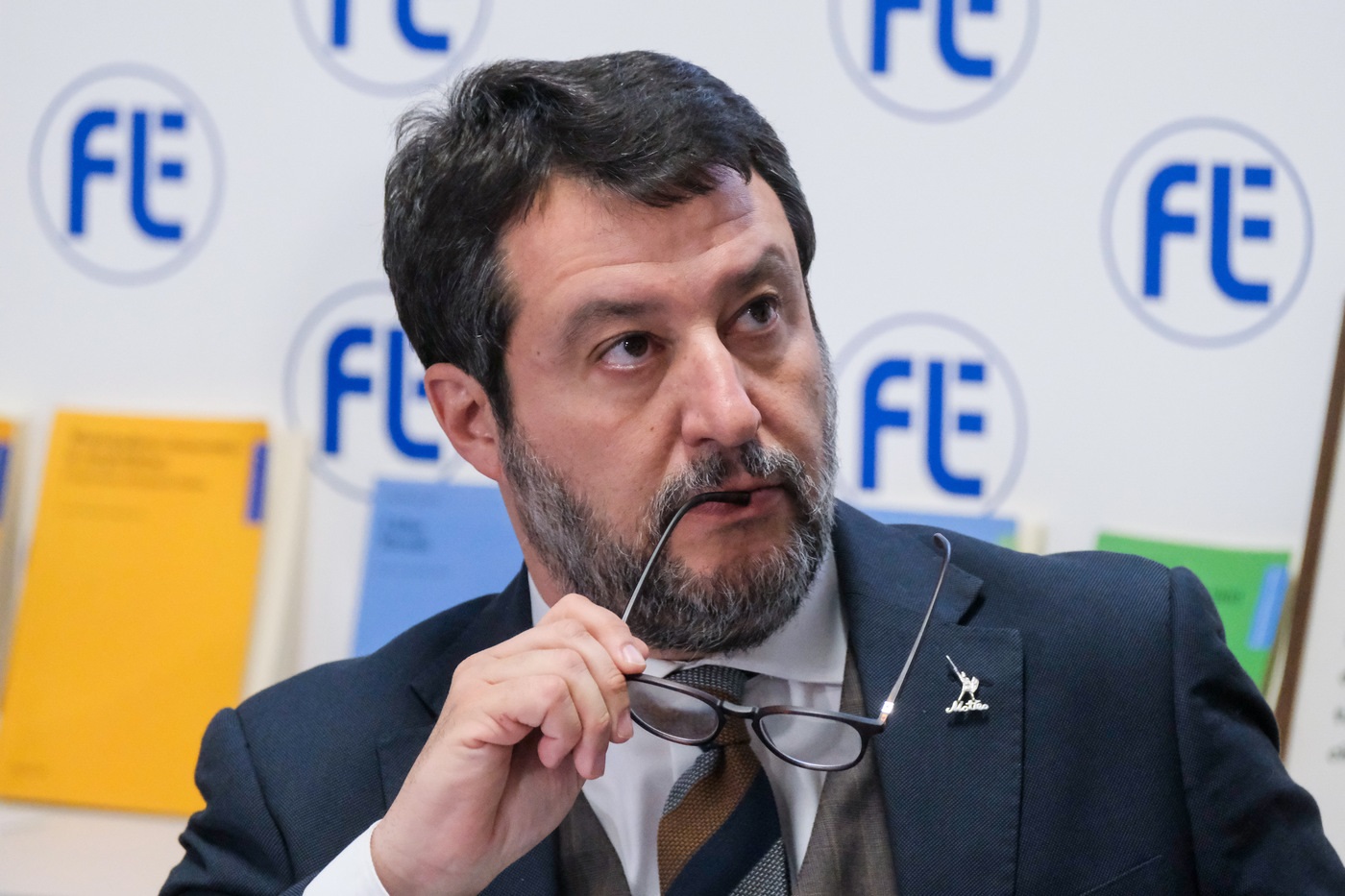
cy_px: 448
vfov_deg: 5.4
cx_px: 672
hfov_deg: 8.0
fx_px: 9563
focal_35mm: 256
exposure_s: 1/125
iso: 8000
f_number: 4.8
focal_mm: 170.5
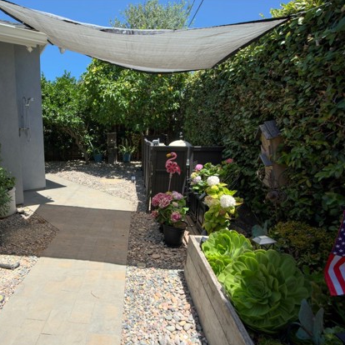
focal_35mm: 21
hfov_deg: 69.8
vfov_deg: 72.1
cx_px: 112
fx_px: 237
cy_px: 175
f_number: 7.1
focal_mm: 16
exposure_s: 1/100
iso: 100
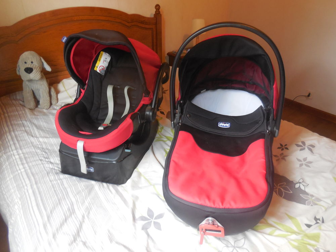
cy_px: 126
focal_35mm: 25
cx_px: 168
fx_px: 243
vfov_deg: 54.9
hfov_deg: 69.4
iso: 400
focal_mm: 4.5
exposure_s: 1/13
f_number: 3.1
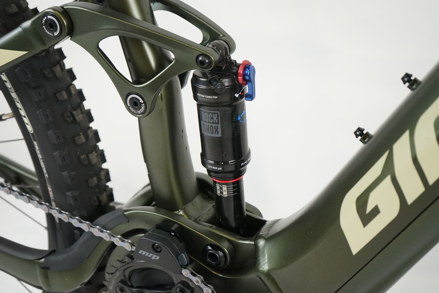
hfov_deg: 31.4
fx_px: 780
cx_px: 220
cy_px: 146
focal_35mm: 64
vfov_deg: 21.2
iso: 2500
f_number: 5.6
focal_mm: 64
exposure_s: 1/200
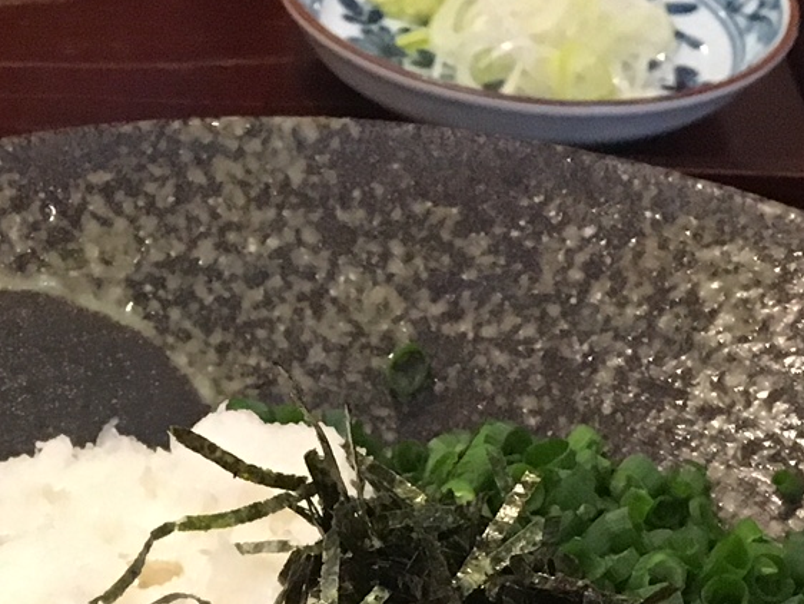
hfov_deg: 18.5
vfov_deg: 13.3
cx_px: 57
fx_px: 2417
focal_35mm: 104
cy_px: 948
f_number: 2.2
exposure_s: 1/30
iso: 250
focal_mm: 4.15
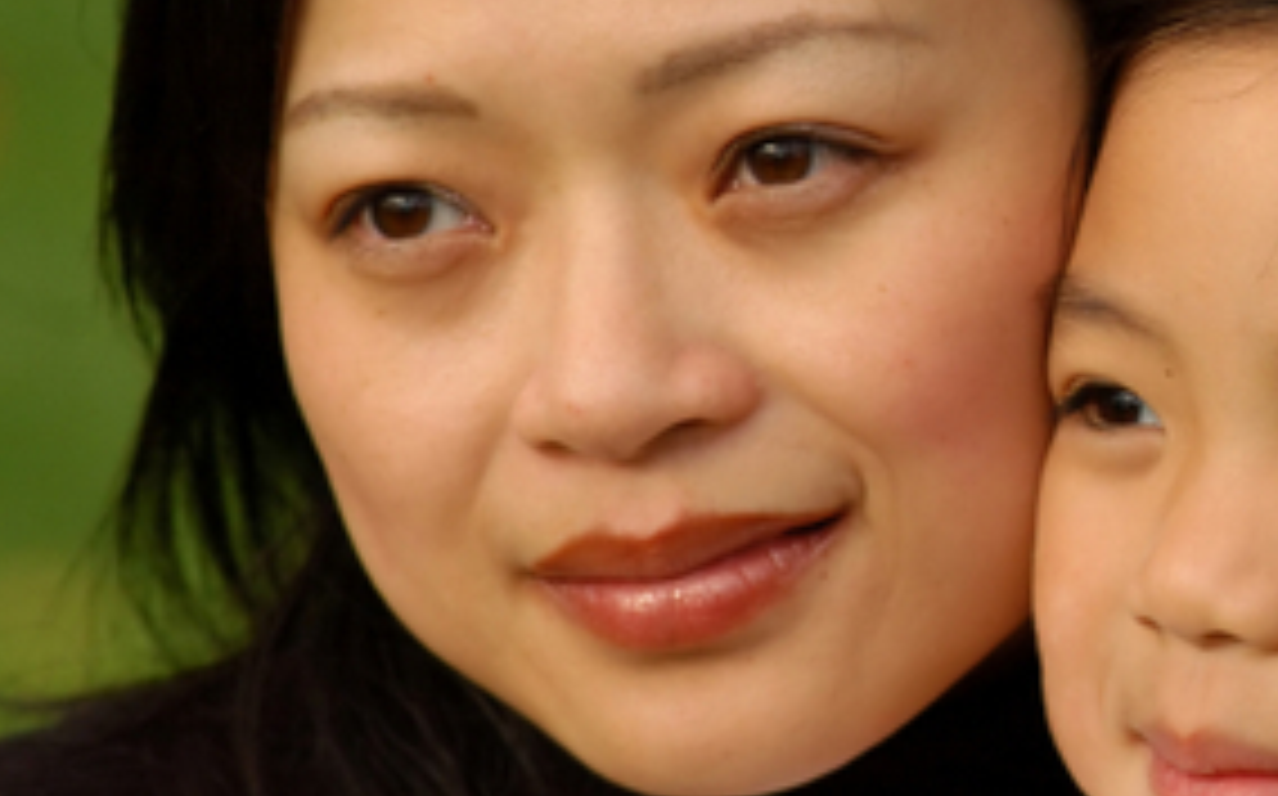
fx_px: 21577
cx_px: 1202
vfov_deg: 2.1
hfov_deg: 3.4
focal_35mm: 620
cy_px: 385
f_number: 4
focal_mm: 180
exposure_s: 1/1000
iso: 200
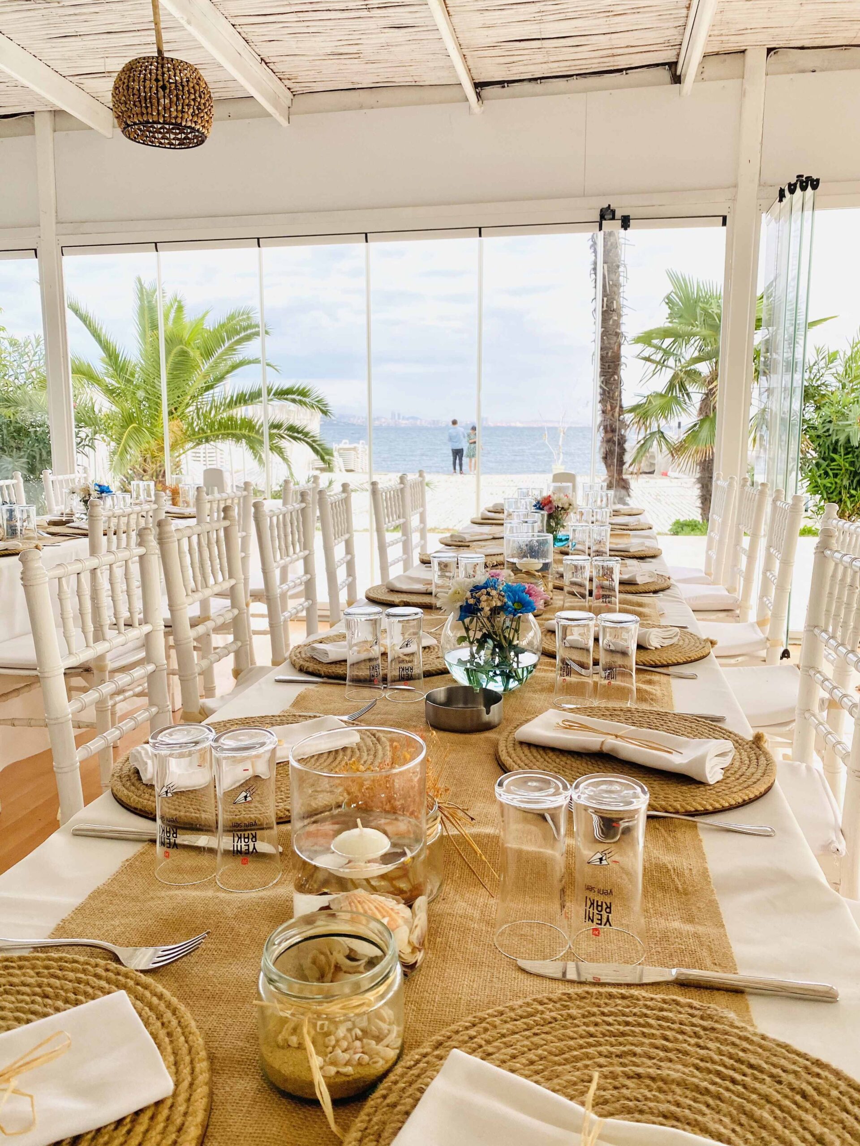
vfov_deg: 67.3
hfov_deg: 53.1
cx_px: 430
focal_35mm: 26
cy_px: 573
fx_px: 861
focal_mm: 4.25
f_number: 1.8
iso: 64
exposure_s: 1/122
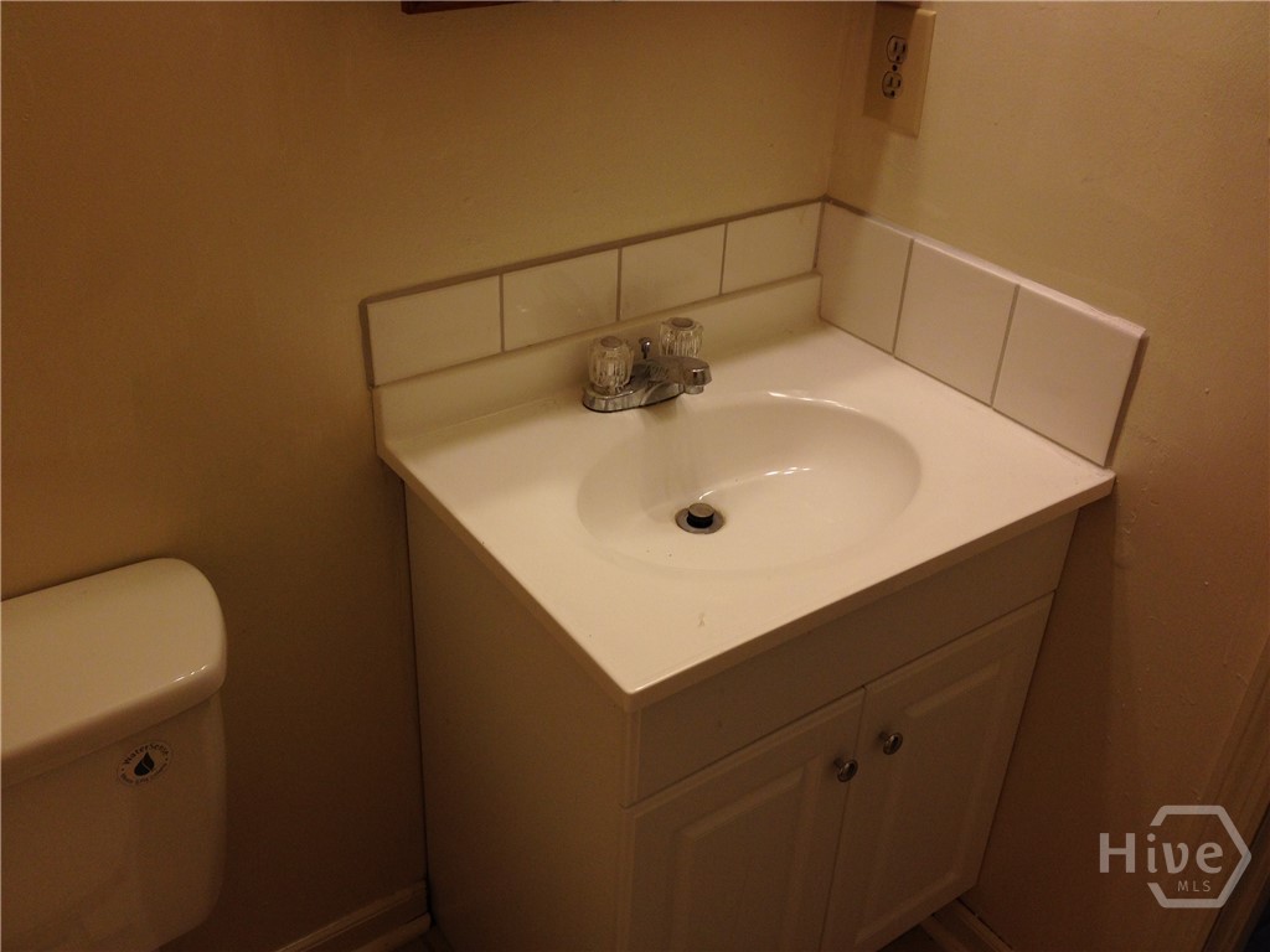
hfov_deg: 52.6
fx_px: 1284
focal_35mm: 35
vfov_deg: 40.7
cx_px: 635
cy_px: 476
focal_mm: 4.28
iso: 80
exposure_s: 1/60
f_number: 2.4
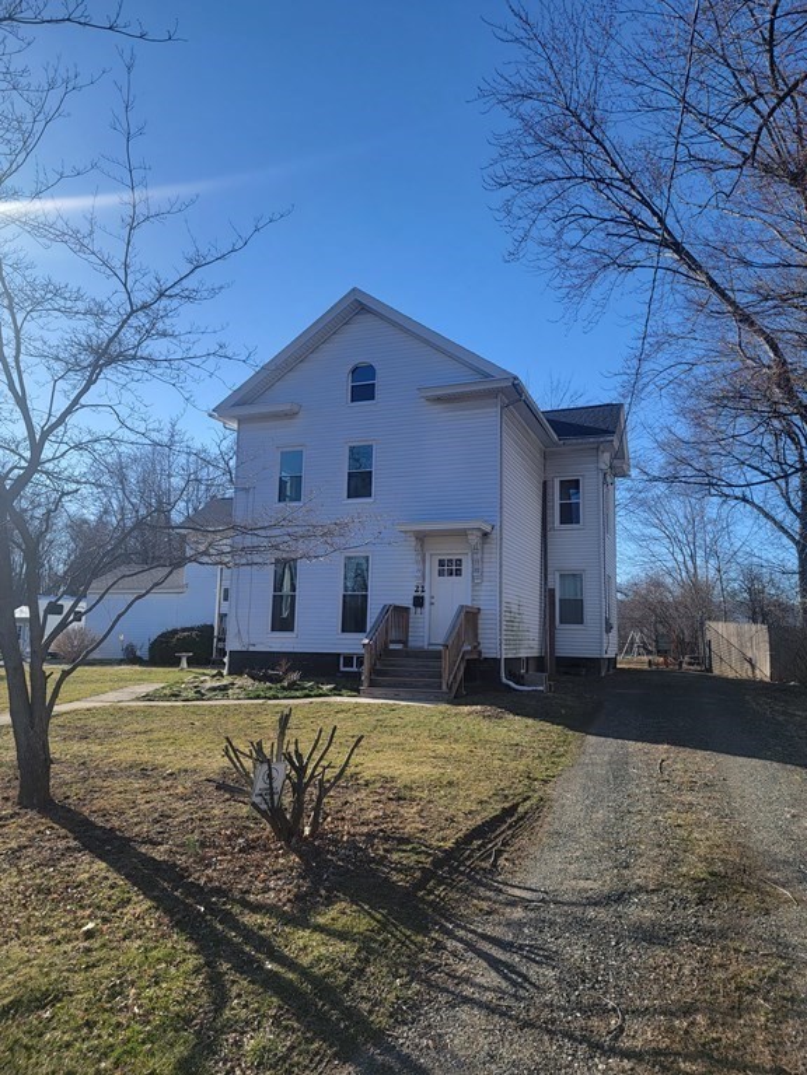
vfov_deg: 71.6
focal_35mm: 24
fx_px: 746
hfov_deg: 56.8
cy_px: 538
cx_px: 404
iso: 16
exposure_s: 1/750
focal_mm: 6.7
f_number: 1.8
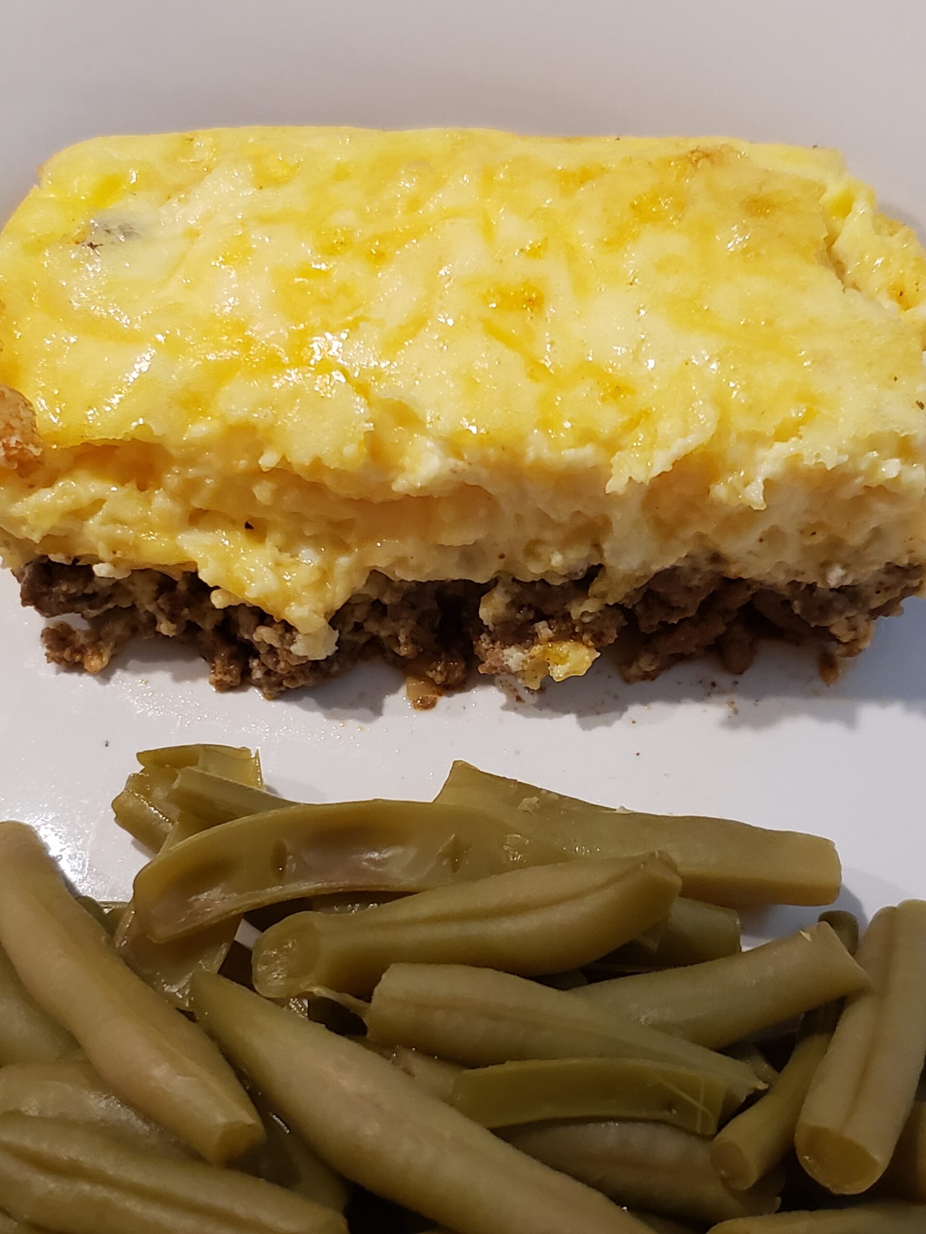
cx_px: 463
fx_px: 927
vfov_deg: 67.3
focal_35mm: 26
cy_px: 617
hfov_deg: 53.1
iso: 320
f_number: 1.5
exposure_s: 1/40
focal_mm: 4.3
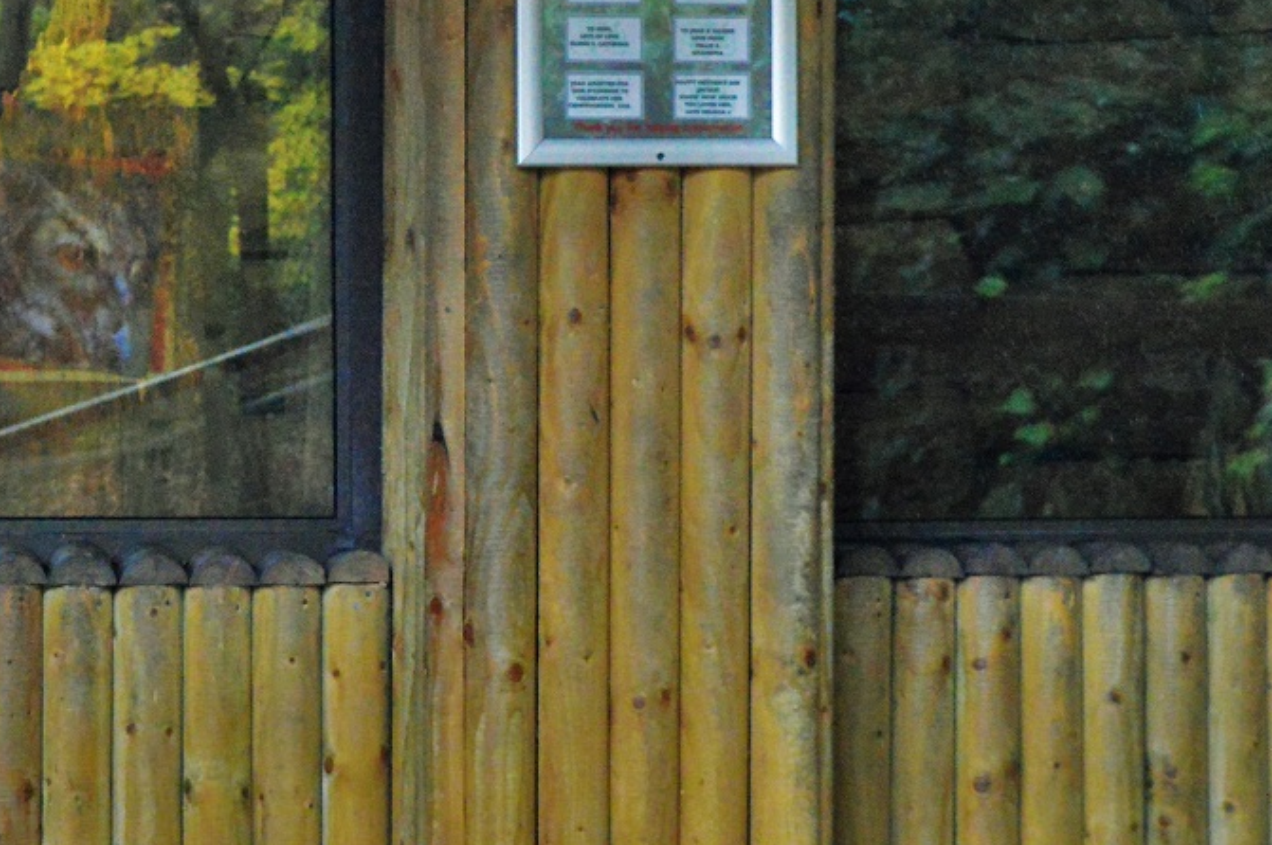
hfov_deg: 12.3
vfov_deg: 8.2
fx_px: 5895
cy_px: 341
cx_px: 347
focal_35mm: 167
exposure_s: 1/160
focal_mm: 46
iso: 6400
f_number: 7.1
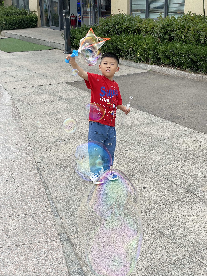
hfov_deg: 28.0
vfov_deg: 36.8
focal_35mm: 52
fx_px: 415
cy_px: 138
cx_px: 104
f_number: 2
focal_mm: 6
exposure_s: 1/452
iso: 25
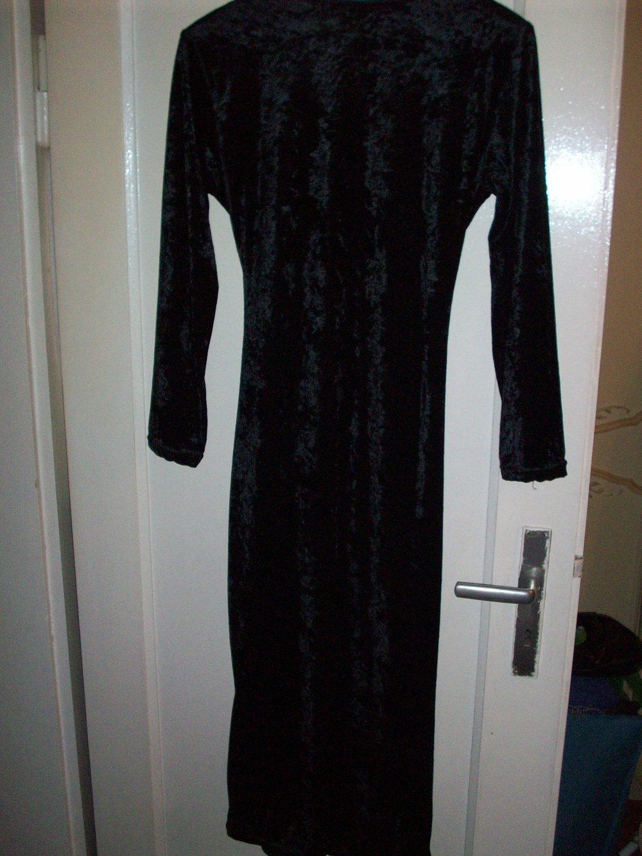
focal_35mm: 37
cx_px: 321
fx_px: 915
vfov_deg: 50.1
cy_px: 428
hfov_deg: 38.7
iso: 200
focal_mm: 6.2
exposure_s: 1/64
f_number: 2.8
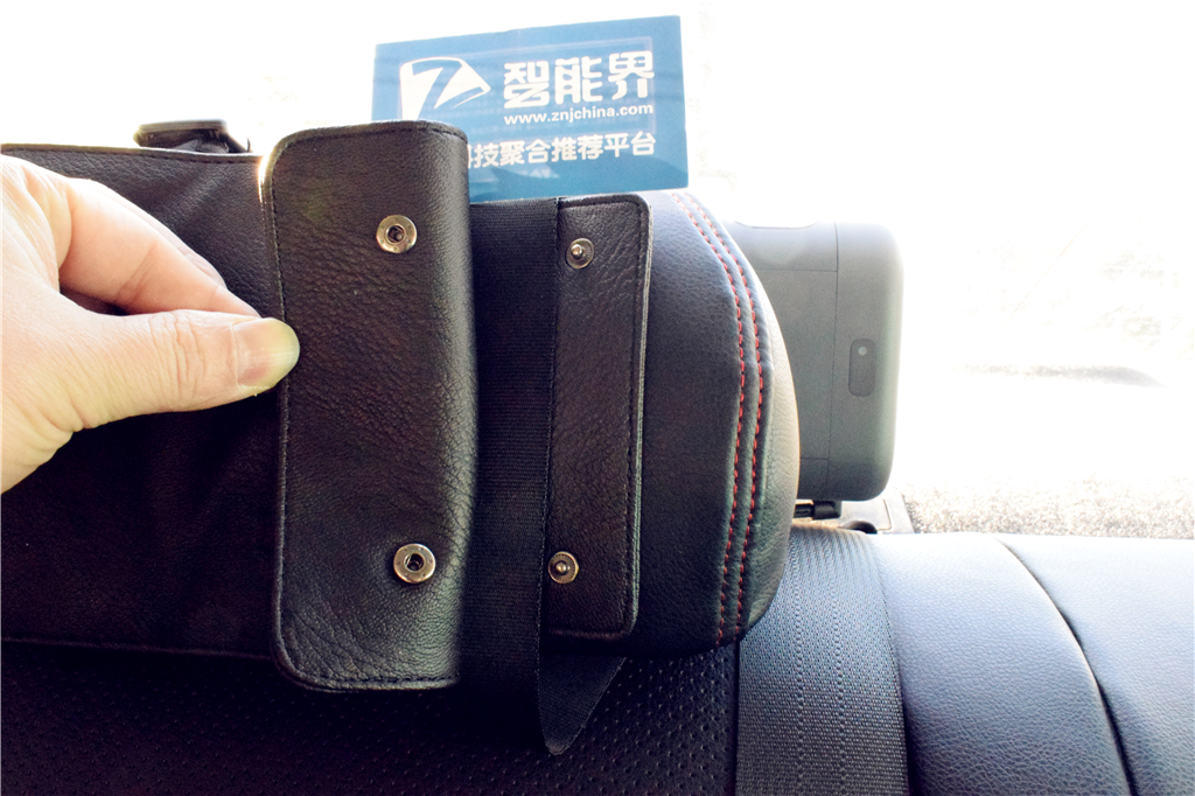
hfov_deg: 57.2
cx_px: 598
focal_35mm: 33
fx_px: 1095
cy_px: 398
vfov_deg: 39.9
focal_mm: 22
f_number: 22
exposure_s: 1/25
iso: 12800
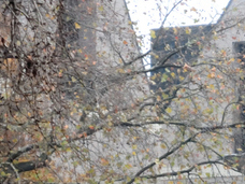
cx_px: 358
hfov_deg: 5.3
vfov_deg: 4.0
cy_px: 274
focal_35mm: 368
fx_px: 2605
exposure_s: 1/125
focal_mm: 25.5
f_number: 5.6
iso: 1600
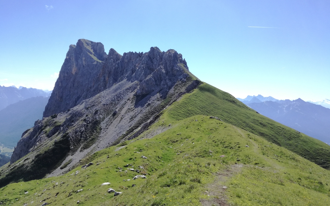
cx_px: 164
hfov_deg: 64.6
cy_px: 103
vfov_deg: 43.1
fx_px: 261
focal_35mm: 29
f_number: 2
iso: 50
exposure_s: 1/1070
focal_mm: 3.79
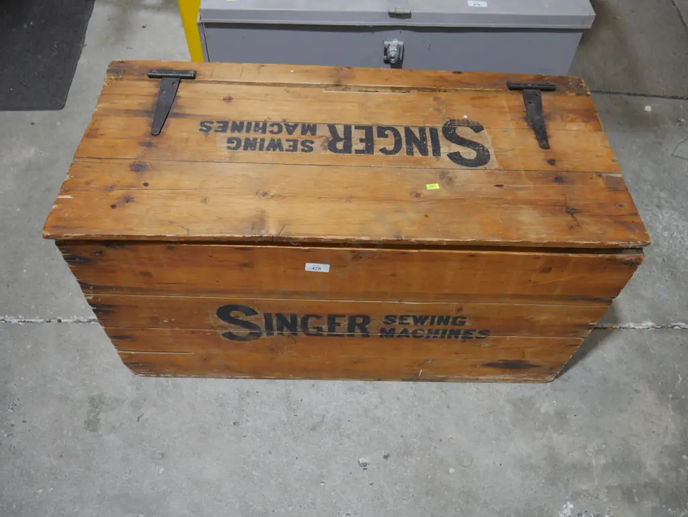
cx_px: 344
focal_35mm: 30
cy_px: 258
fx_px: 597
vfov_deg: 46.8
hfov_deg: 59.9
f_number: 3.6
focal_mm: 15
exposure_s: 1/60
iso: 250
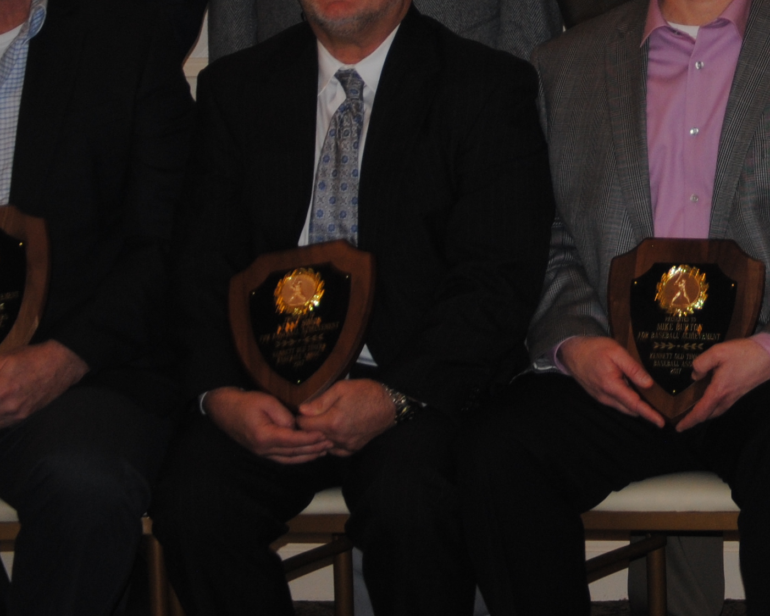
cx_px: 843
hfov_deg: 8.9
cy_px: -21
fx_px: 4884
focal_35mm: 214
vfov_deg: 7.2
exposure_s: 1/60
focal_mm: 55
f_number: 4
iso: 200
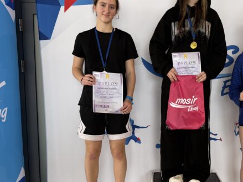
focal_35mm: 42
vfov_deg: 34.1
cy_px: 116
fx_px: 295
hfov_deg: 43.7
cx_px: 174
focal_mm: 6.76
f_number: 1.78
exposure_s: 1/100
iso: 160
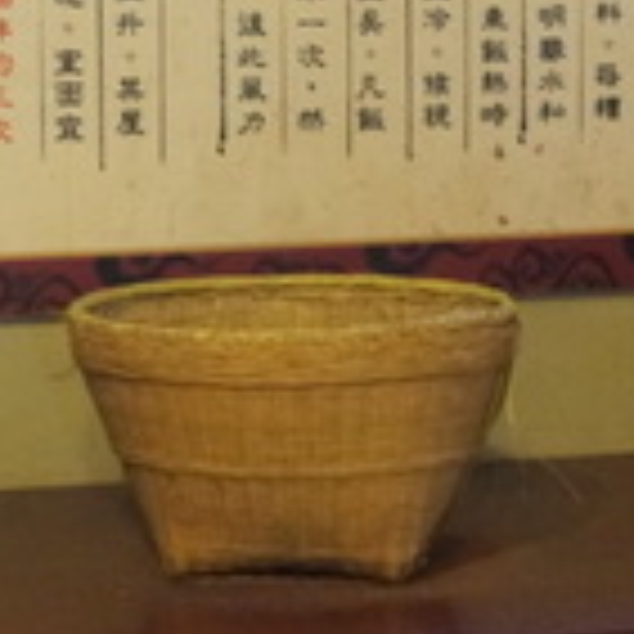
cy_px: 128
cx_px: 180
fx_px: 3108
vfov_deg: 11.6
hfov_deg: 11.6
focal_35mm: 150
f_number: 4.5
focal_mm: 26
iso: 3200
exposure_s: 1/40
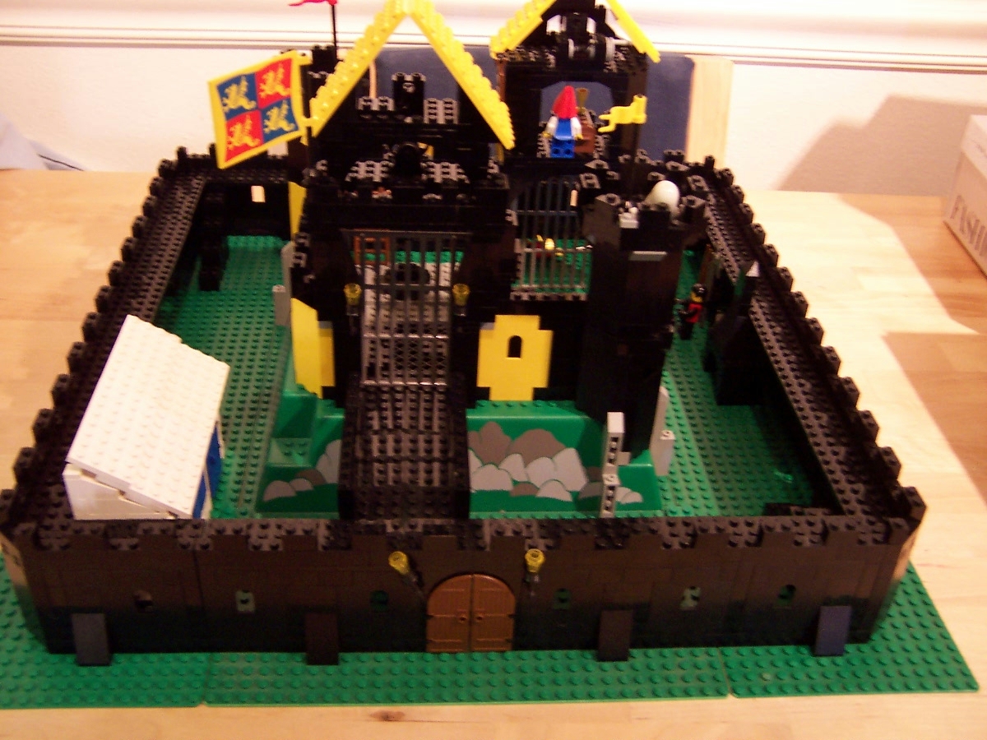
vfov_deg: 39.7
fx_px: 1026
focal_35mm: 36
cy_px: 370
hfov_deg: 51.4
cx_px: 494
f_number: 2.8
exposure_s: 1/8
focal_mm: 5.6
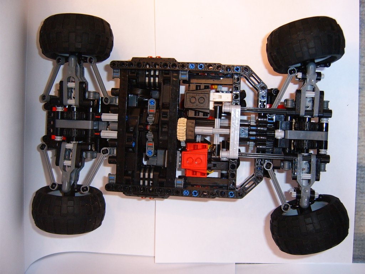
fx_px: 401
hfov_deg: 49.0
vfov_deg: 37.7
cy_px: 137
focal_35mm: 38
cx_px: 182
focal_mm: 5.8
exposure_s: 1/30
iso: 141
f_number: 2.8
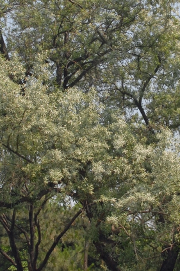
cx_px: 123
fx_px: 766
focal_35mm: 102
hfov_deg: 13.4
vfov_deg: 20.0
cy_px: 96
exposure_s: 1/350
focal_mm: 28
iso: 400
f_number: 10
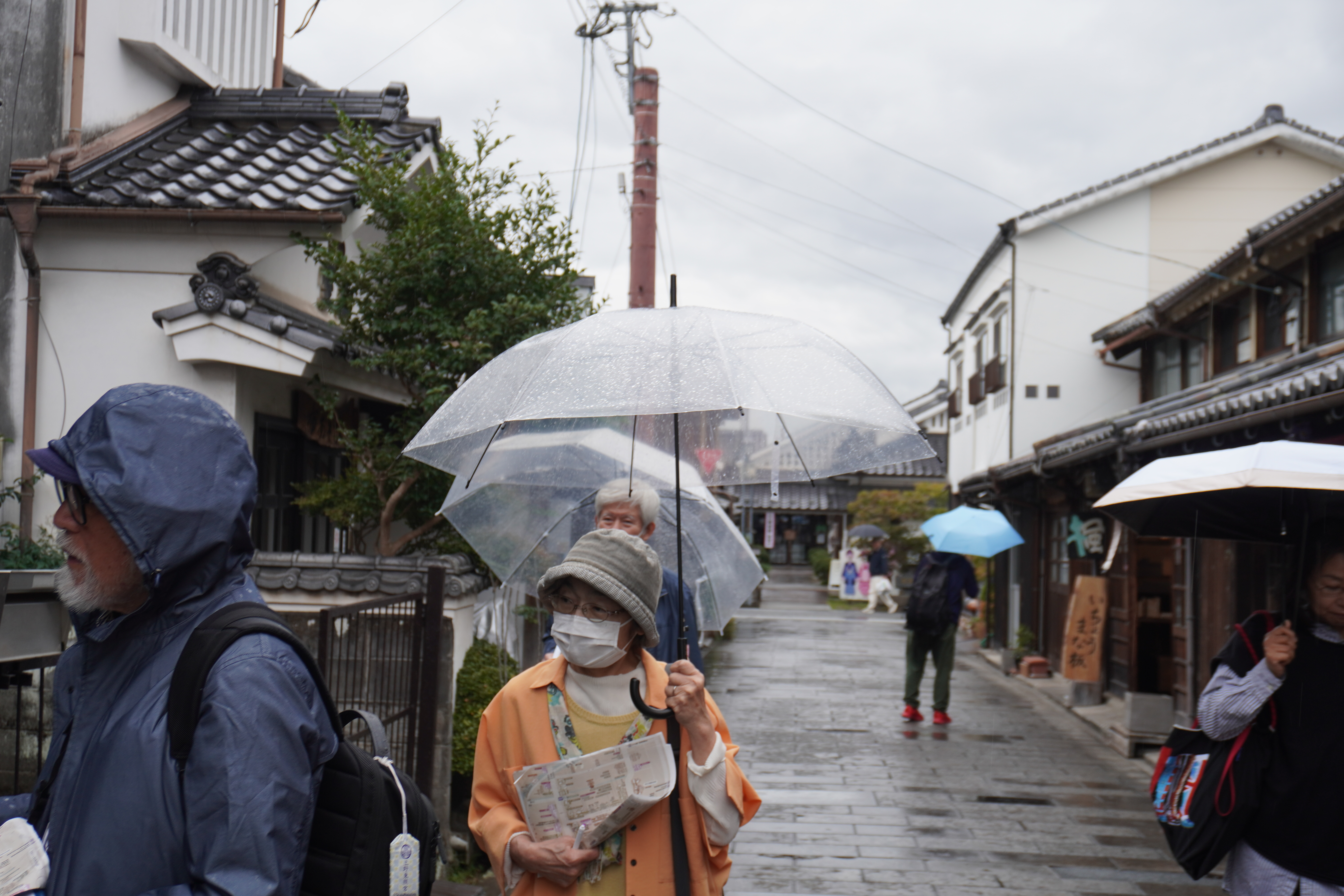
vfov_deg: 29.9
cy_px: 448
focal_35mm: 45
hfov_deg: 43.6
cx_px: 672
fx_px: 1680
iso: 100
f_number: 5.6
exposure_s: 1/80
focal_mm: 30
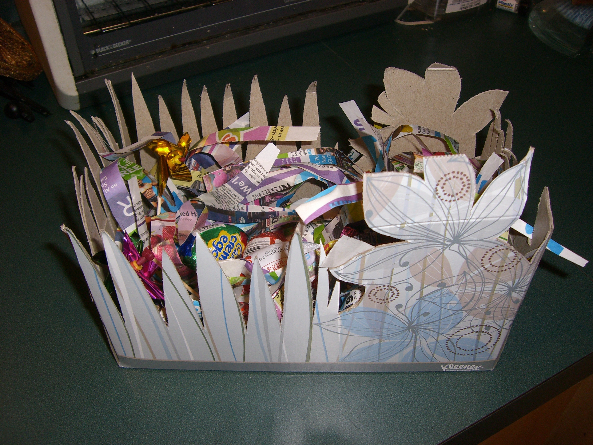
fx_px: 651
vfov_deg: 37.7
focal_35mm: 38
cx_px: 296
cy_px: 222
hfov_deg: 49.0
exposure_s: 1/60
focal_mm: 6.2
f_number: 2.7
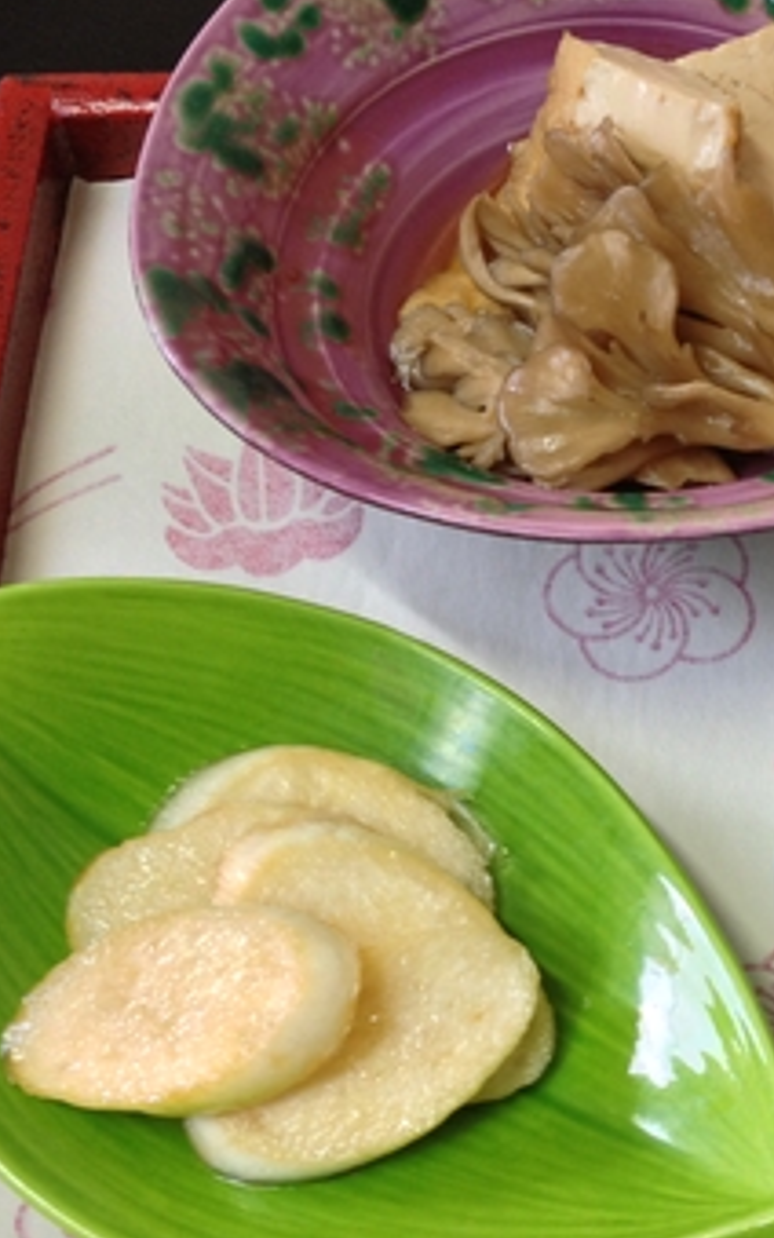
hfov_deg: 18.4
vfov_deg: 29.4
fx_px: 2362
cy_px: 665
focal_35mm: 70
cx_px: 635
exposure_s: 1/20
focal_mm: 4.28
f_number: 2.4
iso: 80
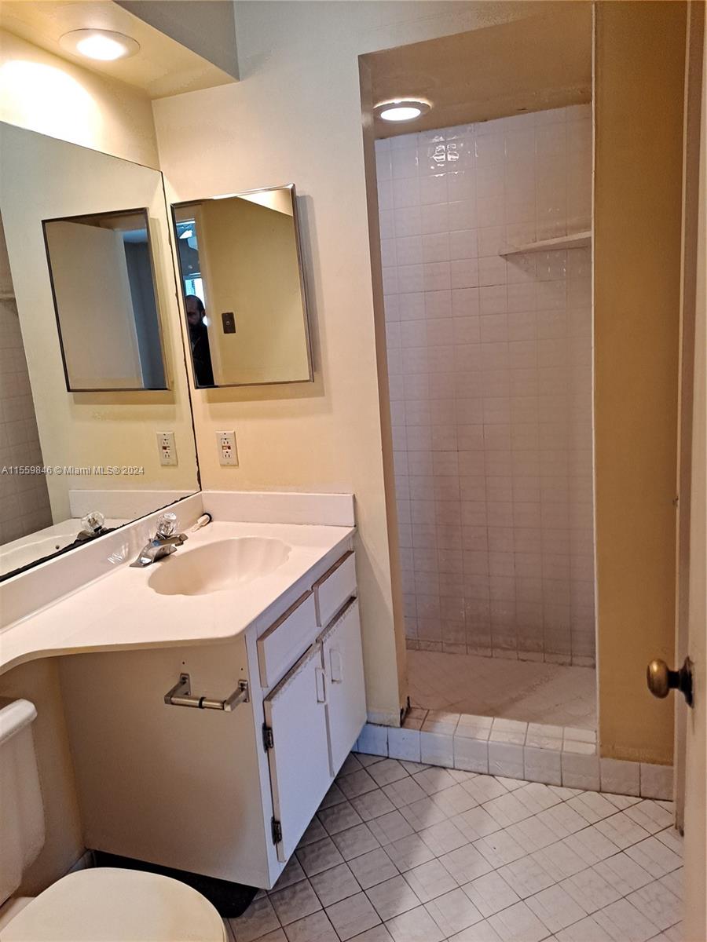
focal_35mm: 25
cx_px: 354
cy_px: 471
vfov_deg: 69.4
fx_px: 681
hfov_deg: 54.9
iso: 125
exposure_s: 1/50
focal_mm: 4.6
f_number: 2
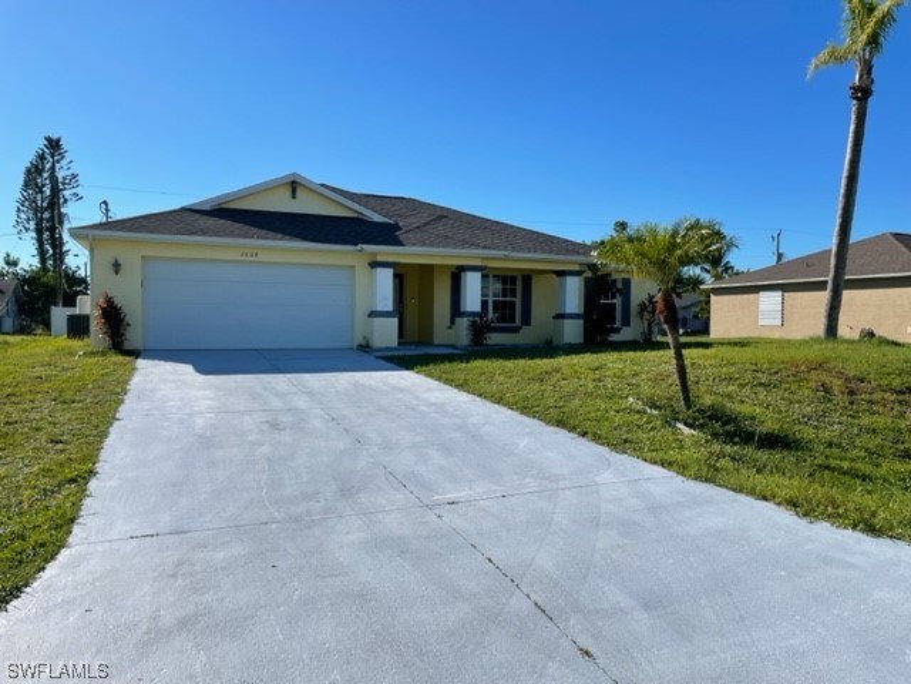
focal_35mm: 26
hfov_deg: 67.3
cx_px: 456
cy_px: 342
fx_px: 684
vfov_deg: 53.1
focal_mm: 4.2
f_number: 1.6
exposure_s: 1/4651
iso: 32
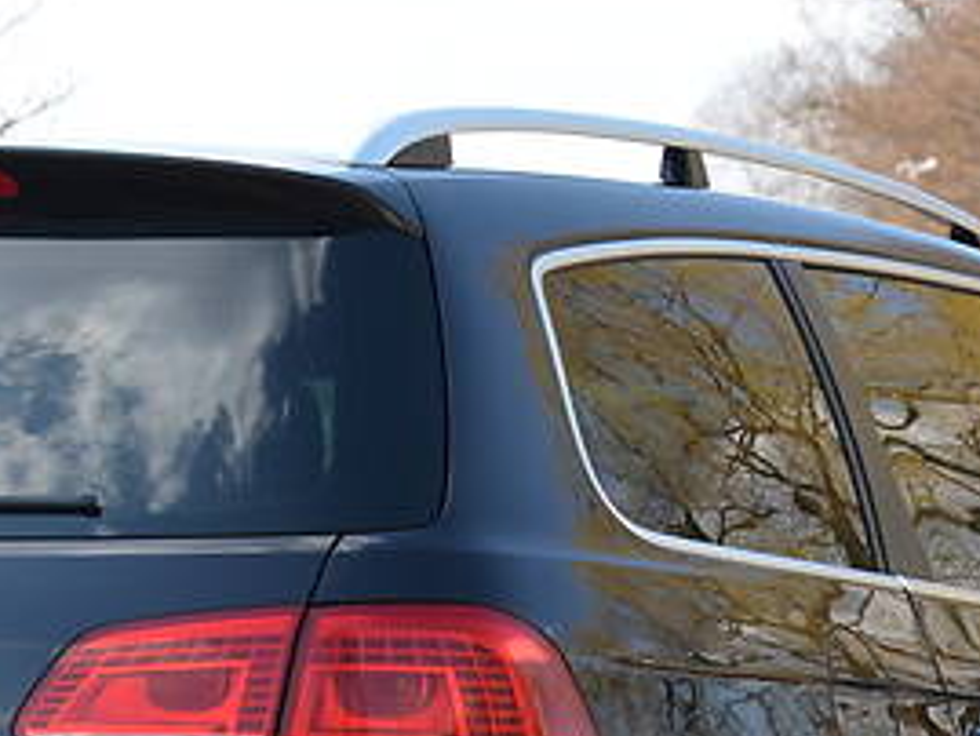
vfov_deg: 5.6
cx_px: 222
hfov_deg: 7.5
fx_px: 7506
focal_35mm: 265
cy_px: 885
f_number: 8
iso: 200
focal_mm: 62
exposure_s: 1/200
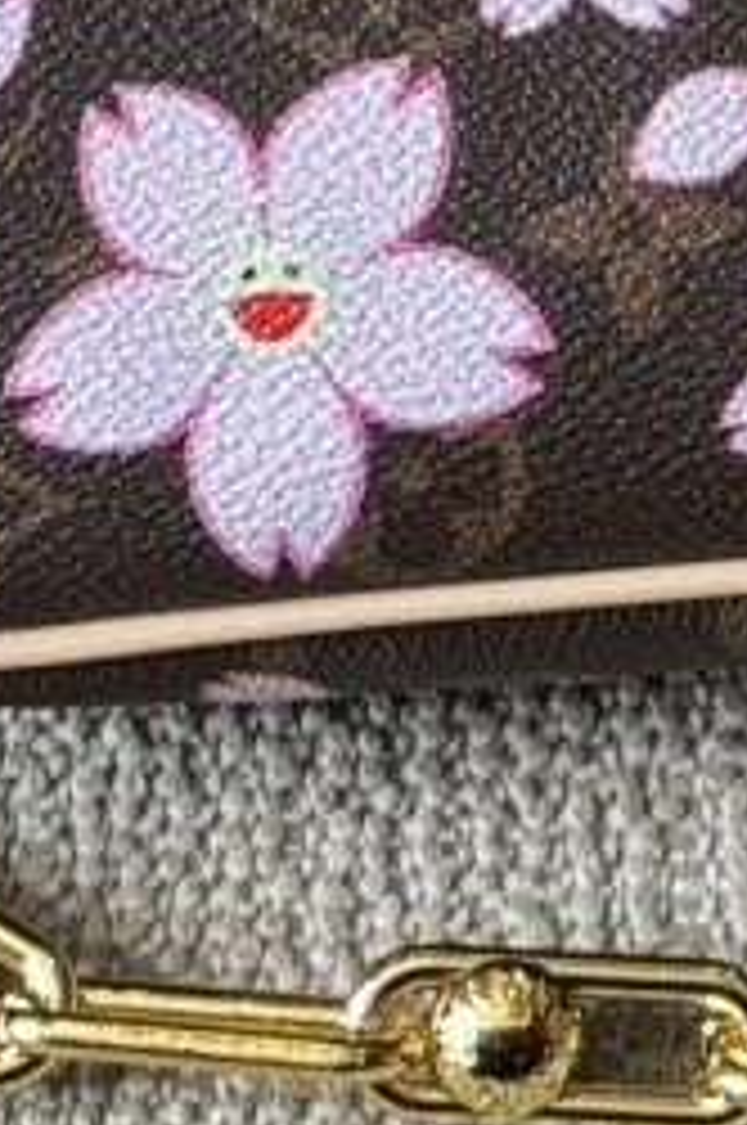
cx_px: 706
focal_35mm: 288
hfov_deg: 4.8
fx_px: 8988
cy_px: -1202
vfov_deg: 6.9
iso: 100
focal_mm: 6.76
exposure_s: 1/60
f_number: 1.78
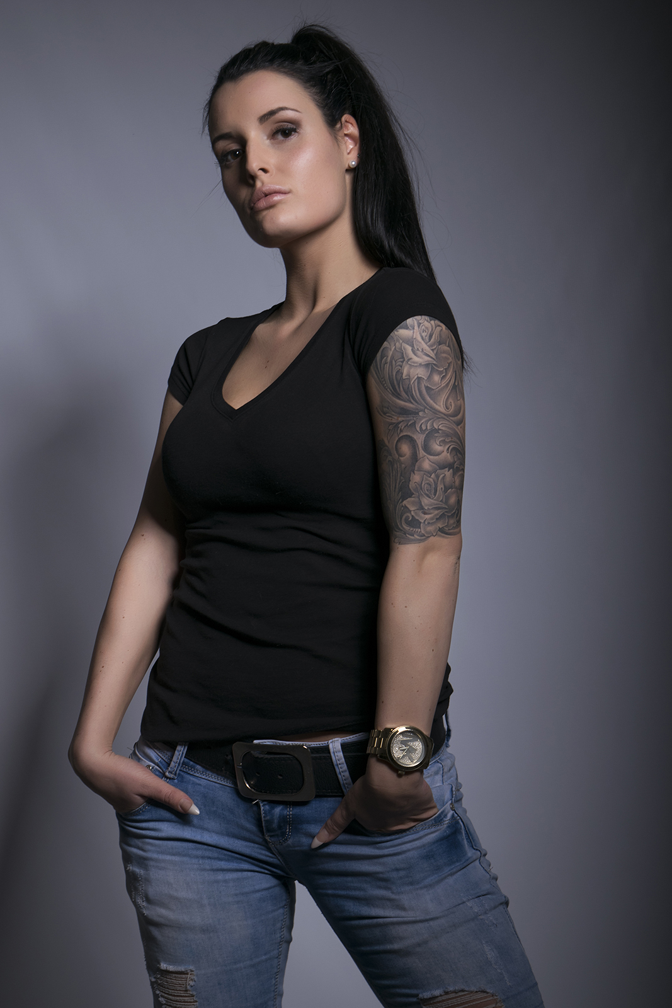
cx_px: 336
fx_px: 2309
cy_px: 504
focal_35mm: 82
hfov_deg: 16.6
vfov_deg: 24.6
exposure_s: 1/200
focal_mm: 55
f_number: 7.1
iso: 100
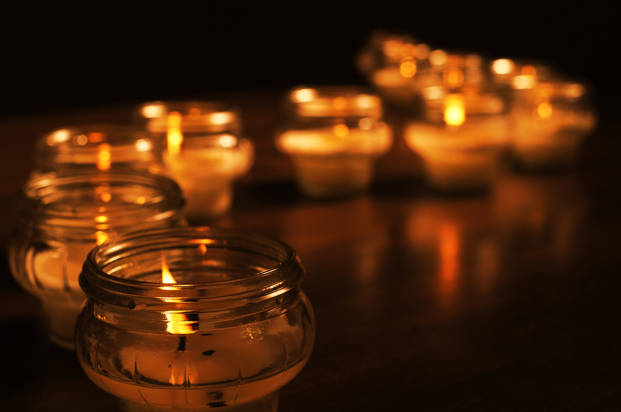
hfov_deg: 37.9
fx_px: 905
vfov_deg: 25.7
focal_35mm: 52
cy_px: 206
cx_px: 310
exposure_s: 1/60
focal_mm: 35
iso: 100
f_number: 5.6
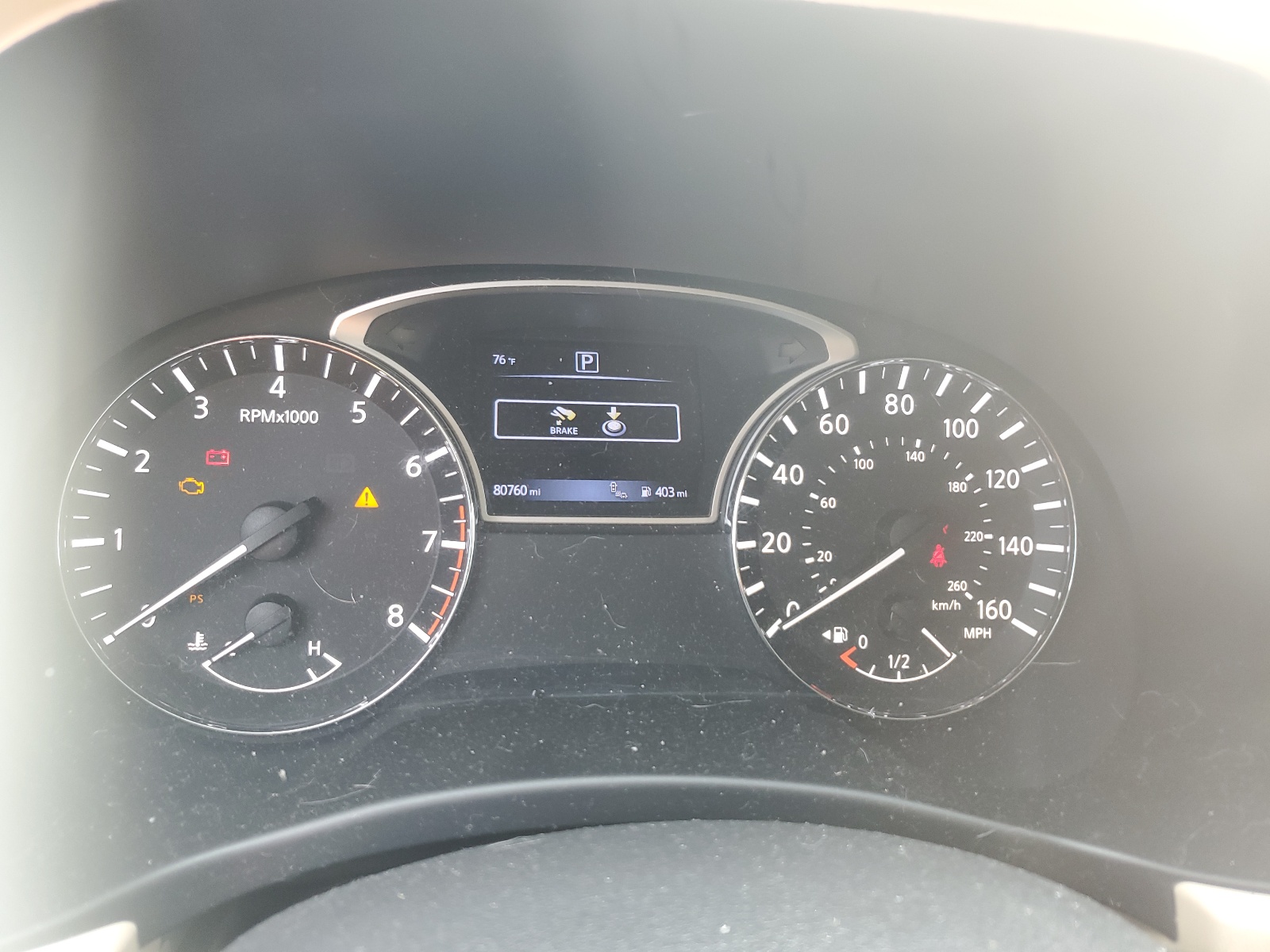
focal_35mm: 26
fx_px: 954
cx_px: 635
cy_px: 476
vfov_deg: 53.1
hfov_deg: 67.3
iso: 59
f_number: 1.5
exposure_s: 1/60.2
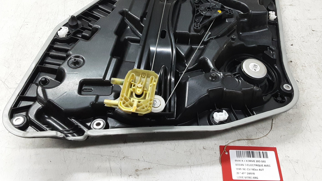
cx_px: 171
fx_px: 290
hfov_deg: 58.0
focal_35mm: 34
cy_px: 60
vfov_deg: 34.3
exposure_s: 1/50
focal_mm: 2.91
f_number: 1.9
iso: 200
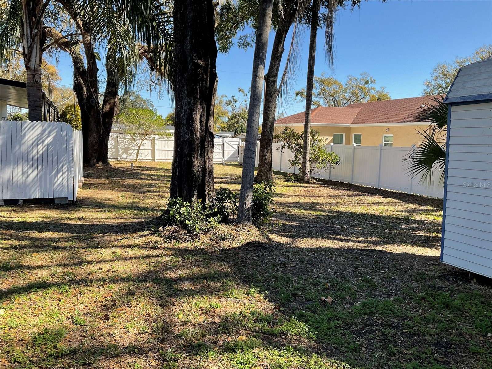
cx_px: 246
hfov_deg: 61.7
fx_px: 412
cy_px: 184
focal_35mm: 29
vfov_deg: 48.2
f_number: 1.8
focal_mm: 3
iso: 16
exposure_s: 1/650
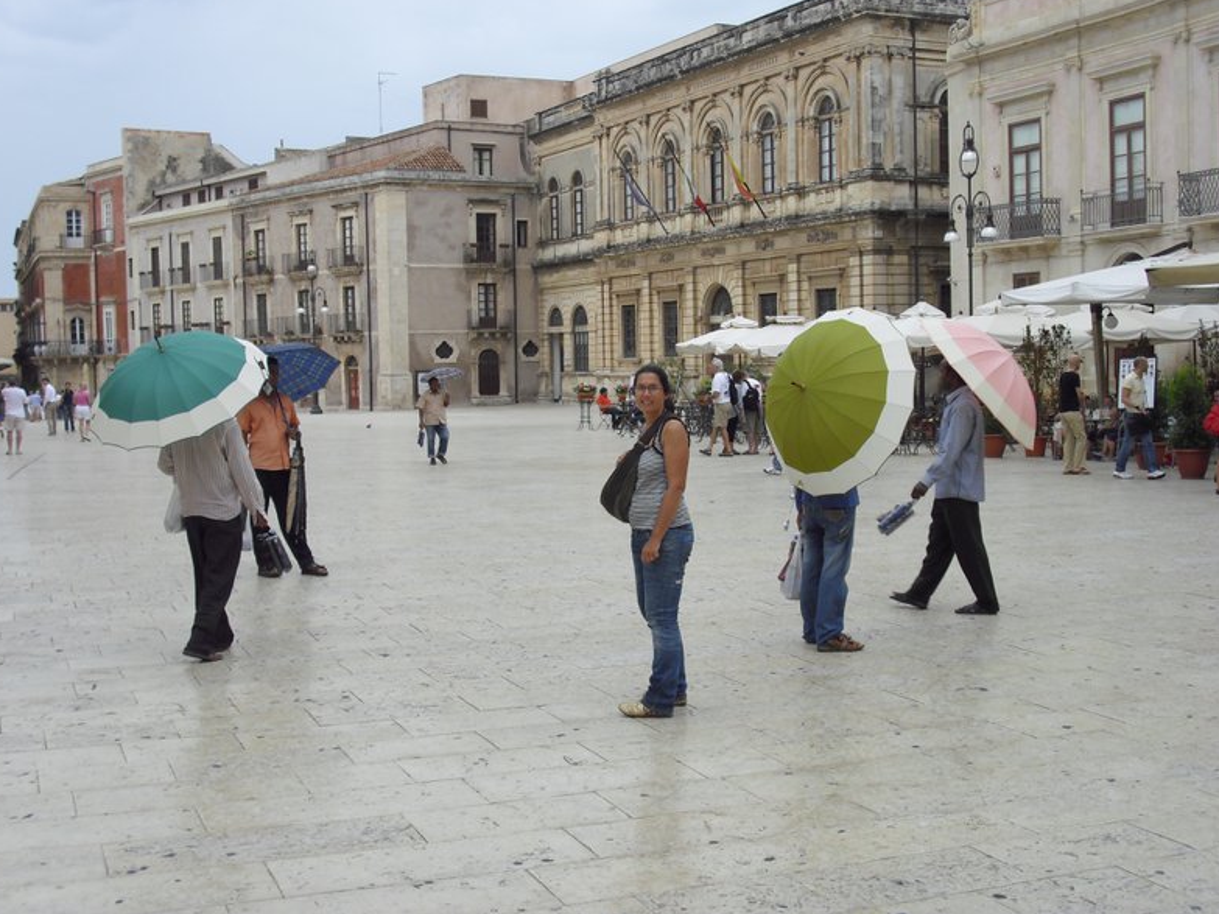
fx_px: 1655
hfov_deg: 40.4
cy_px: 448
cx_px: 601
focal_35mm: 47
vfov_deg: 30.9
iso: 100
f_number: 3.1
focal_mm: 7.6
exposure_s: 1/100
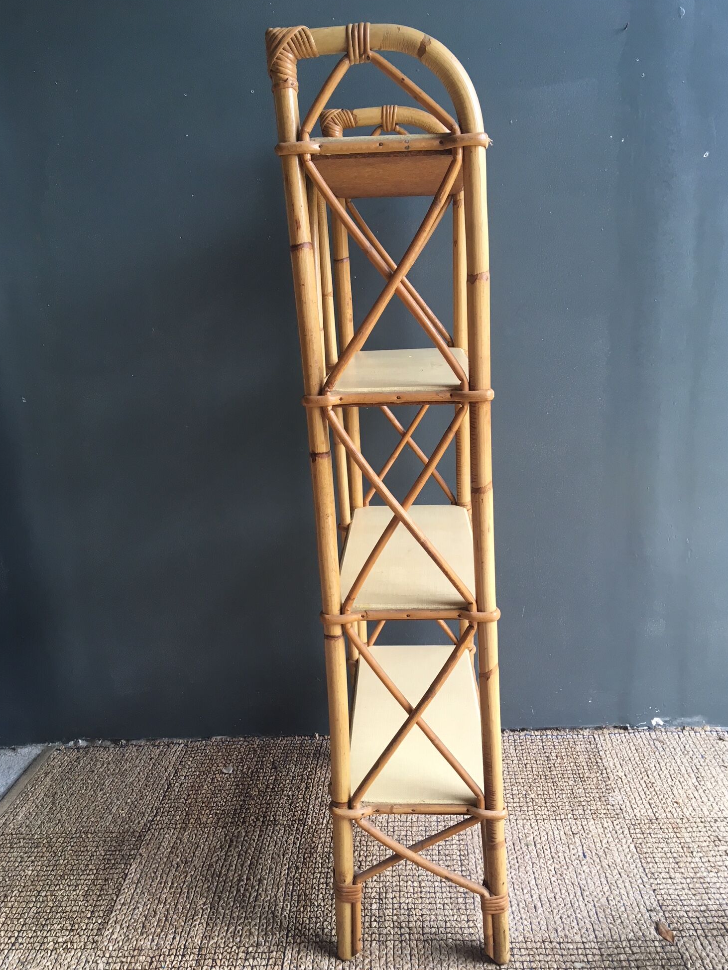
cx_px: 369
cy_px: 487
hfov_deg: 46.8
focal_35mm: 30
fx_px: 841
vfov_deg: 60.0
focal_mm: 4.15
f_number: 2.2
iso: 25
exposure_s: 1/33
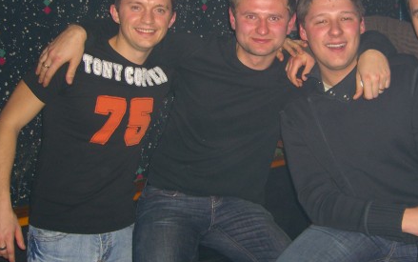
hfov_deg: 36.6
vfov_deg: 23.5
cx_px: 265
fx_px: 627
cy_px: 81
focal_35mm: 55
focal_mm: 7.9
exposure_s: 1/60
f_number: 2.8
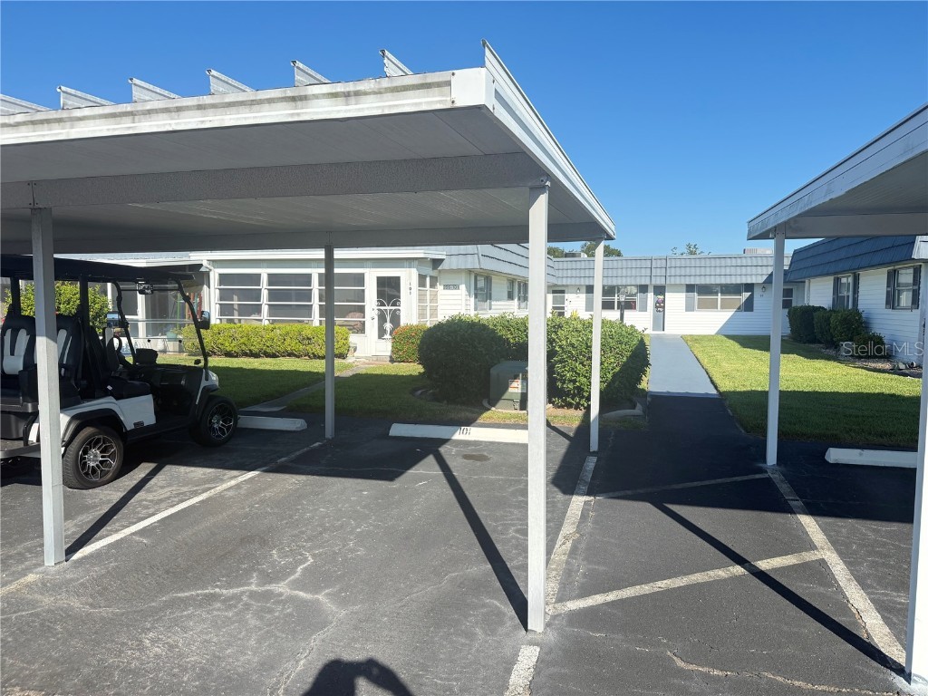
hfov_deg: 71.6
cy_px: 348
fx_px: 643
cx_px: 464
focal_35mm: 24
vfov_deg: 56.8
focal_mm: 6.76
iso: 100
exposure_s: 1/3584
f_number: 1.78
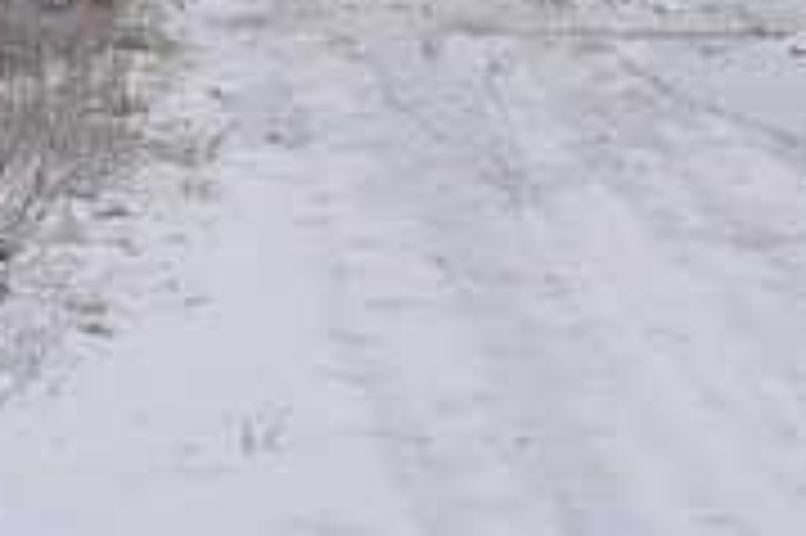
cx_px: 581
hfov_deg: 11.5
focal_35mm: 179
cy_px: -295
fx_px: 4004
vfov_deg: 7.5
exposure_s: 1/13
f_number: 6.3
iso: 100
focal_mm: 50
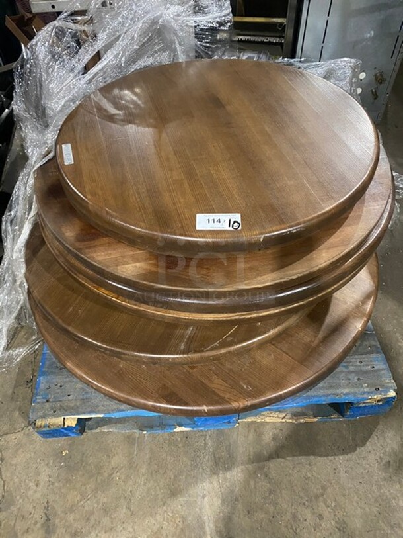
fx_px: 403
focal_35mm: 26
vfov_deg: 67.3
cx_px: 202
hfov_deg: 53.1
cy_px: 269
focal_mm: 4.25
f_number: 1.8
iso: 500
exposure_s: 1/40
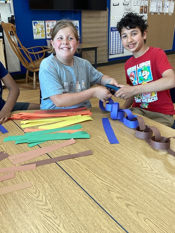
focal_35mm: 34
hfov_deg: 41.8
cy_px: 111
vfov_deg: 53.9
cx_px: 95
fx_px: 229
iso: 64
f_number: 2.4
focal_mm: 3.3
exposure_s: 1/50
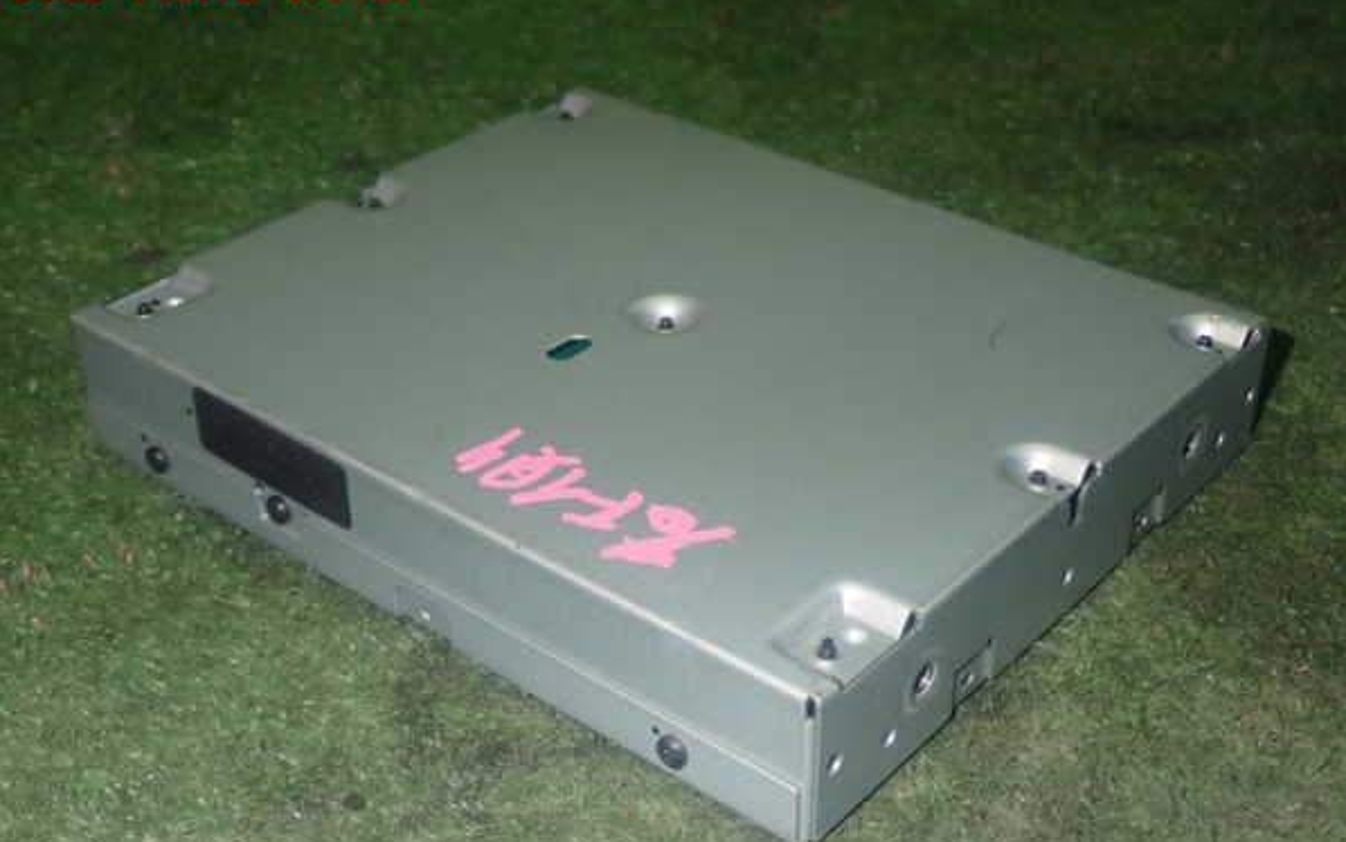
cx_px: 673
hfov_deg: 40.3
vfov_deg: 25.8
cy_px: 462
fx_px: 1834
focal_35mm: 50
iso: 800
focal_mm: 8.4
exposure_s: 1/50
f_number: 9
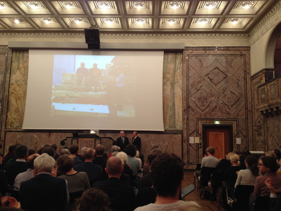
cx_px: 140
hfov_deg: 52.6
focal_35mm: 35
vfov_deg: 40.7
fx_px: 284
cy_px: 106
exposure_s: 1/20
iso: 80
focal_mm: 4.28
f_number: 2.4
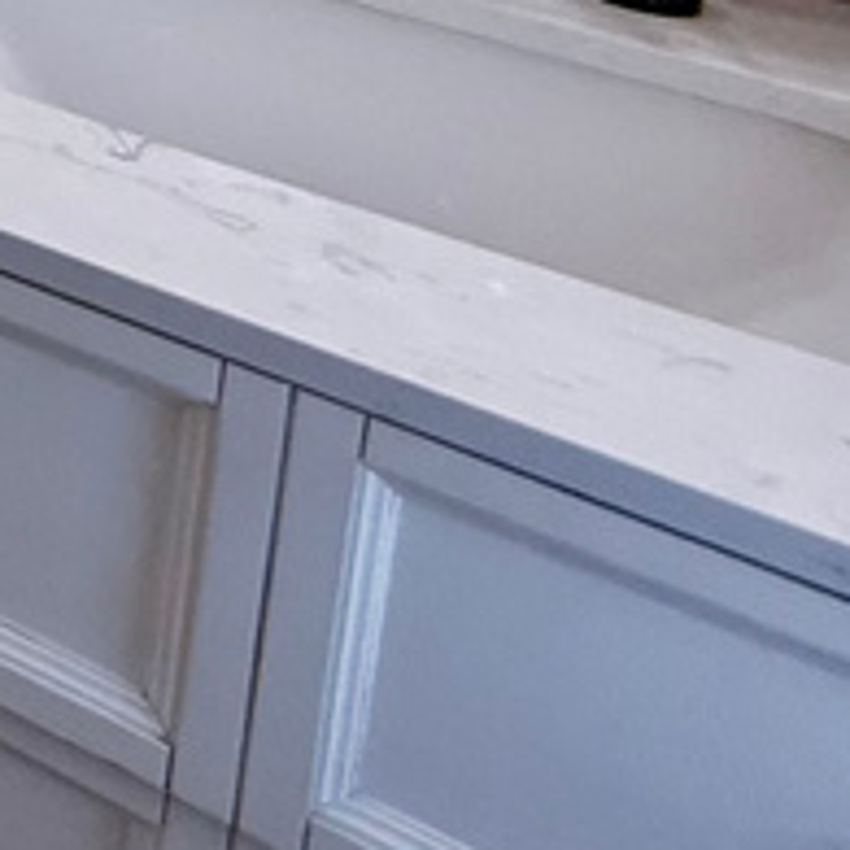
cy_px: -641
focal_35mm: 65
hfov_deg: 15.6
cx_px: -1125
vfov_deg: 20.0
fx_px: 1806
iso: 200
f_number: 2.2
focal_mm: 2.22
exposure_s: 1/120
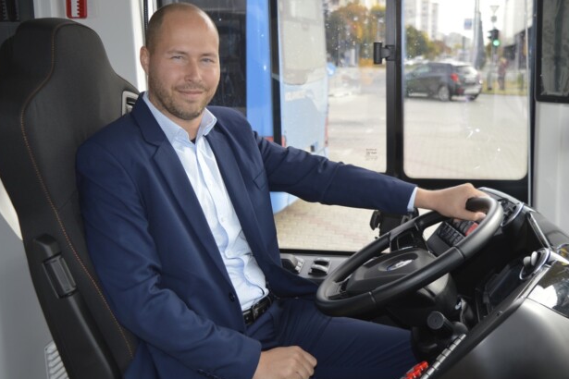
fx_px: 648
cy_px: 171
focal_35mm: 41
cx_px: 301
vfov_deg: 32.6
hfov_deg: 47.4
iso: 100
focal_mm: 24
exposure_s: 1/200
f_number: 4.5
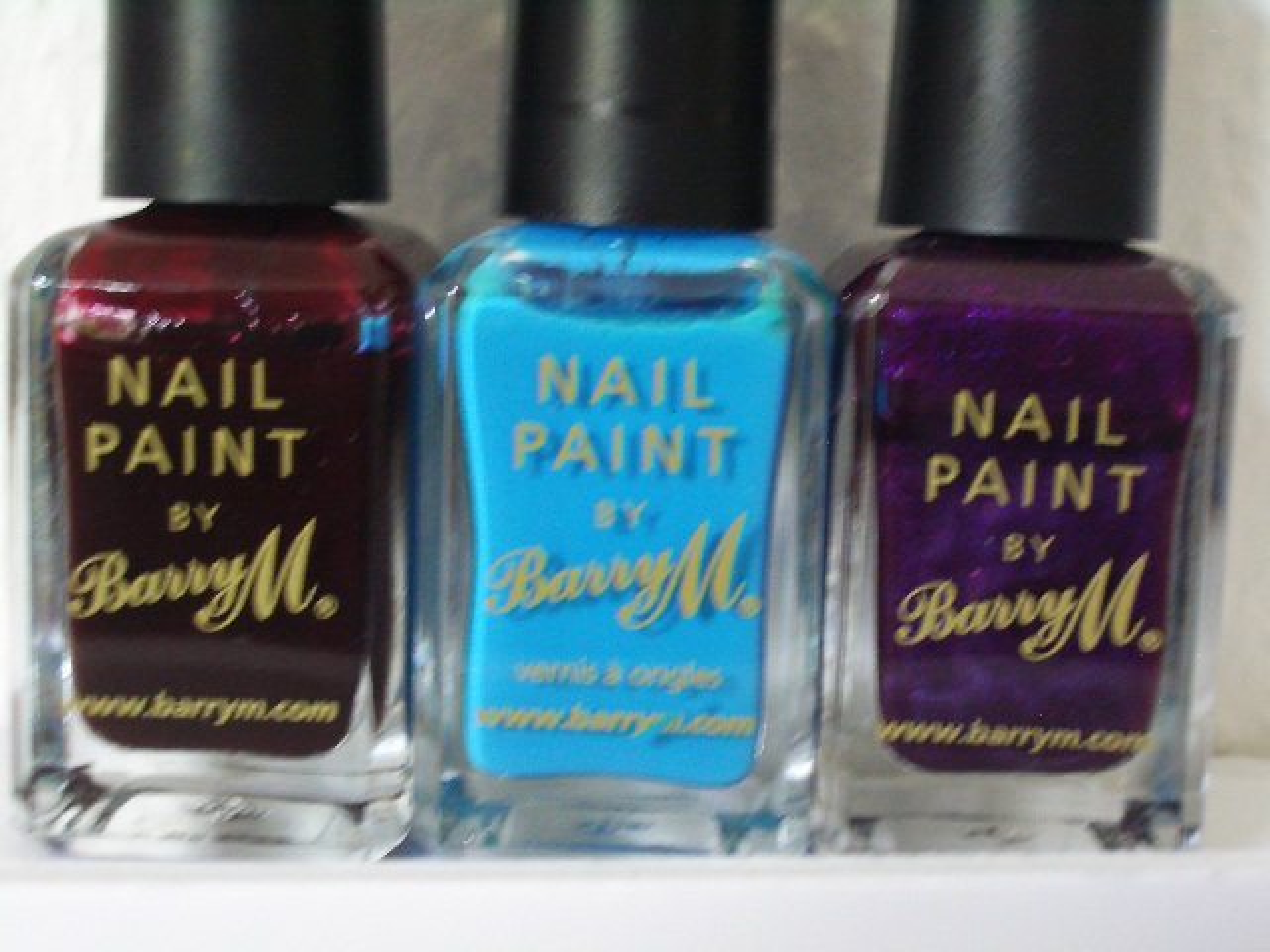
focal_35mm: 62
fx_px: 2275
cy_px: 476
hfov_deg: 31.2
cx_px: 635
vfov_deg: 23.7
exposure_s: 1/13
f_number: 3.5
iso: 200
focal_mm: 10.2
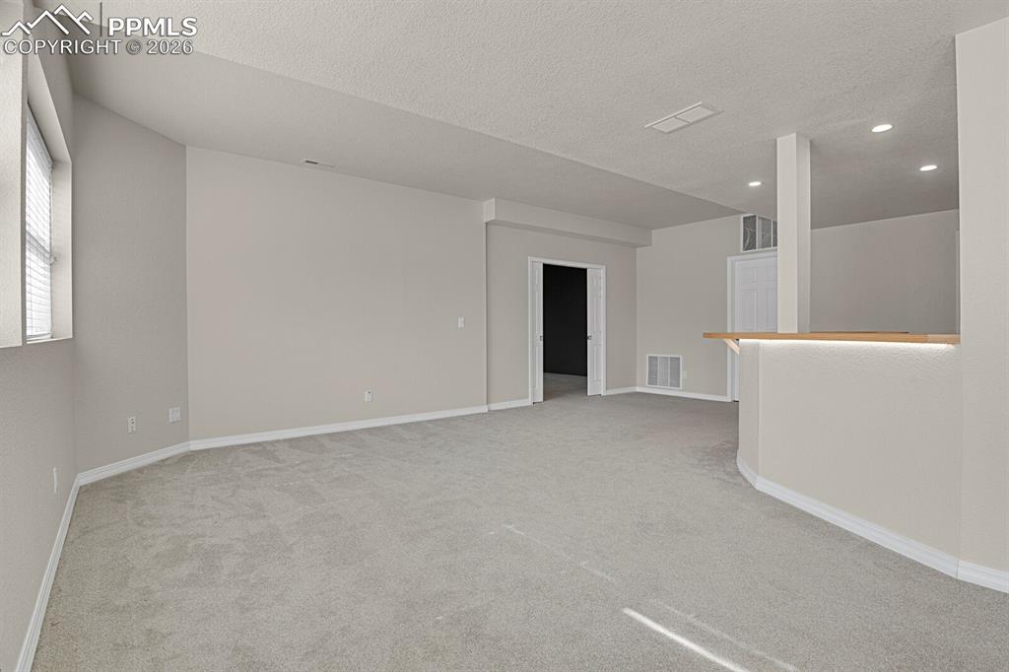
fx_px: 476
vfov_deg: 70.4
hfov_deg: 93.3
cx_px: 504
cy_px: 336
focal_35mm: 17
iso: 250
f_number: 8
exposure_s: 1
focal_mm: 17
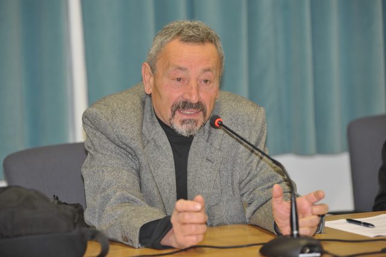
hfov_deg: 18.3
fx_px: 1200
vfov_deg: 12.2
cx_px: 193
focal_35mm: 112
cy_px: 128
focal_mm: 112
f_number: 2.8
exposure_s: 1/100
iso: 640
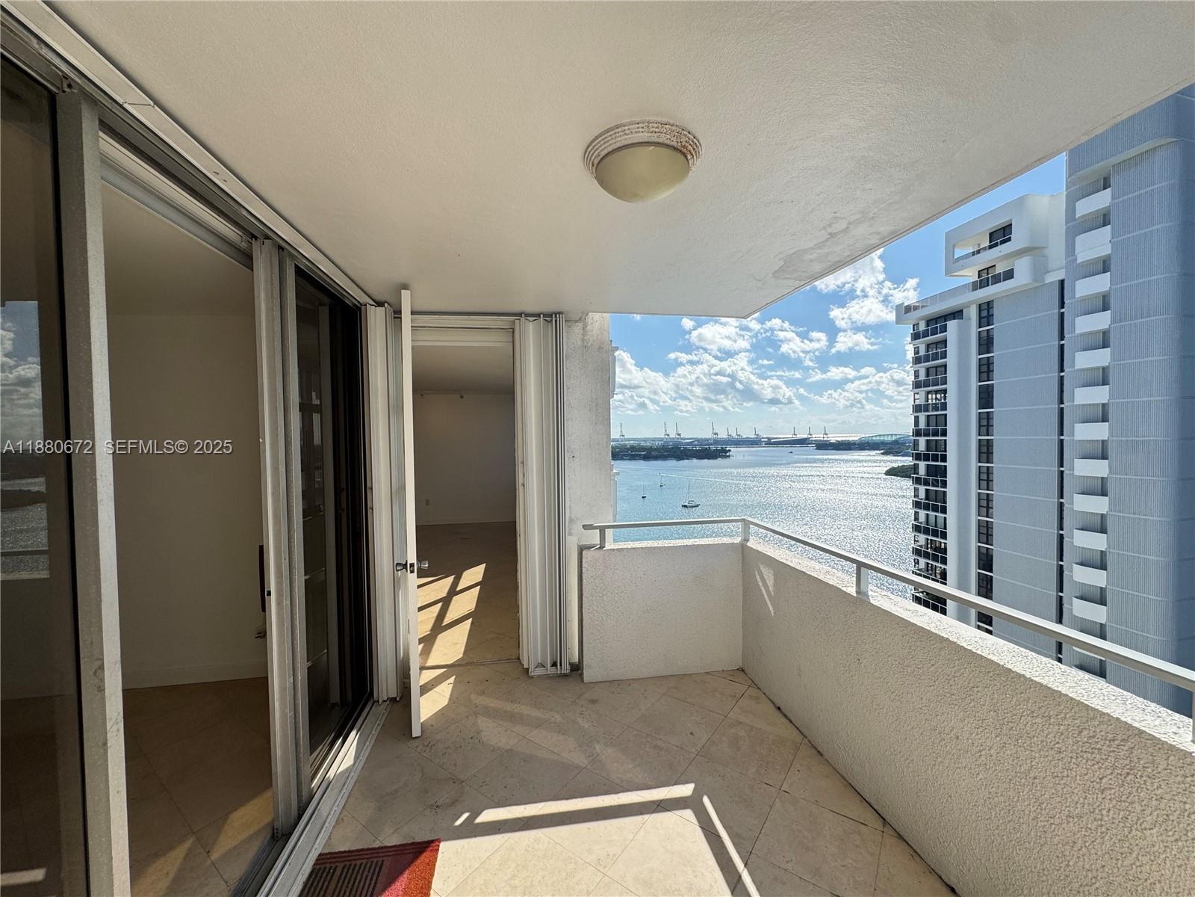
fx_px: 483
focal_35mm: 14
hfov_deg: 102.1
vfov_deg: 85.7
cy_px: 448
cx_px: 598
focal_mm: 2.22
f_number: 2.2
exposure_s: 1/1748
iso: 50
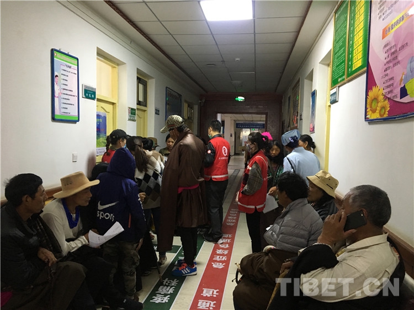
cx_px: 207
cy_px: 155
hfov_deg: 61.7
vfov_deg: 48.2
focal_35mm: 29
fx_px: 347
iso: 200
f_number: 2.2
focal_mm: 4.15
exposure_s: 1/33
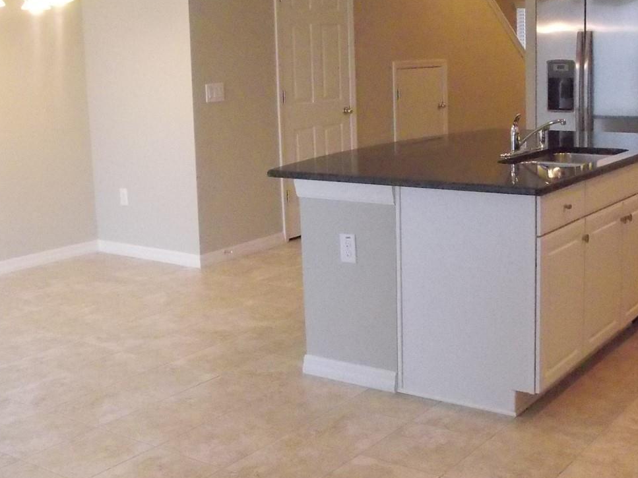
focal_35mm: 48
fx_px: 885
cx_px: 402
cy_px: 187
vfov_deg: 30.2
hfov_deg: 39.4
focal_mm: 4.1
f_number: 3.3
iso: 800
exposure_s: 1/80
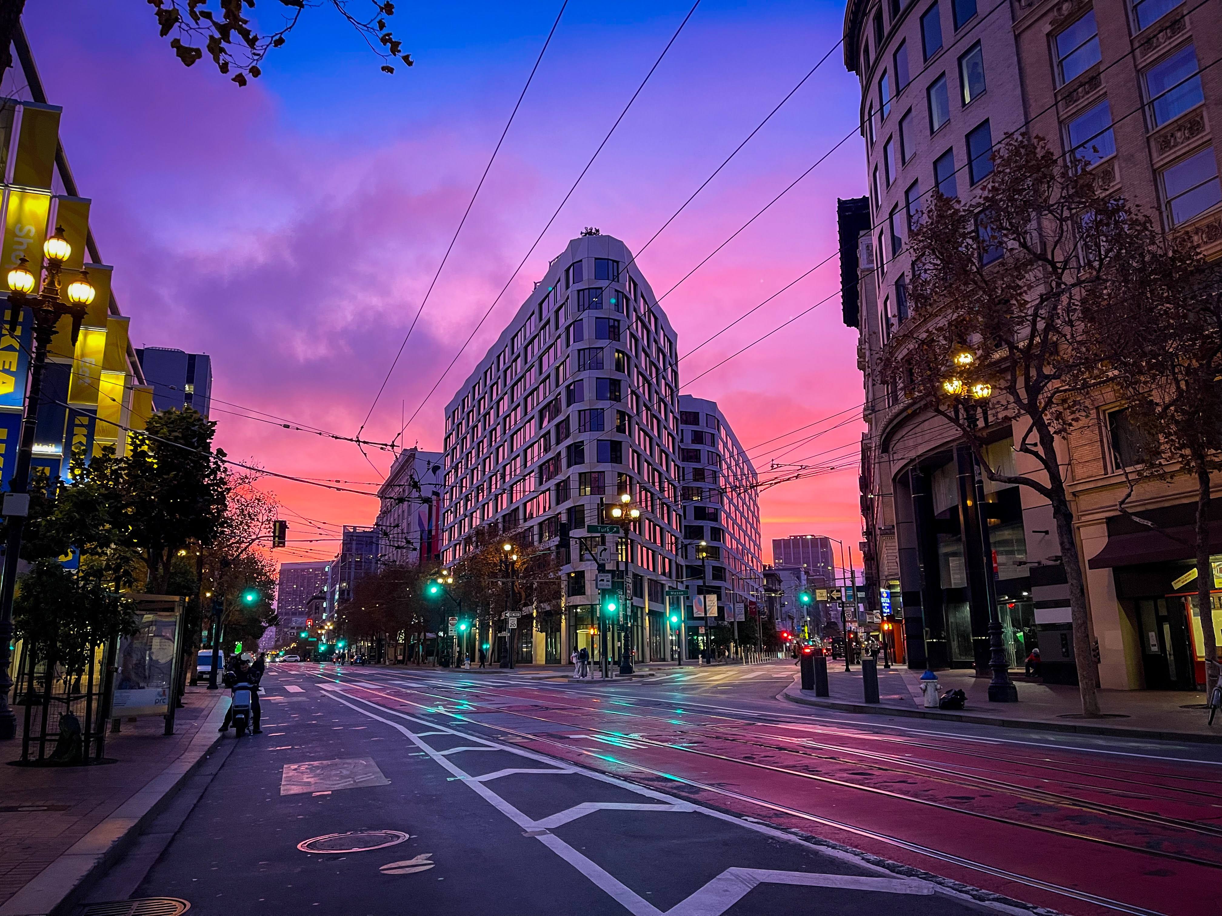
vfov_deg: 54.9
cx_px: 611
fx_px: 883
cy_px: 458
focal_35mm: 25
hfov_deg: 69.4
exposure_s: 1/60
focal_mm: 5.1
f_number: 1.6
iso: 250
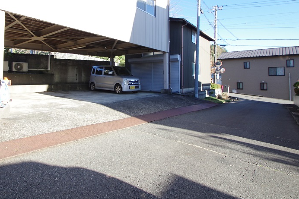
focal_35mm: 20
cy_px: 71
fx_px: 166
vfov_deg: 60.8
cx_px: 121
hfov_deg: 83.1
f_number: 6.3
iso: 200
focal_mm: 10
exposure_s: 1/125
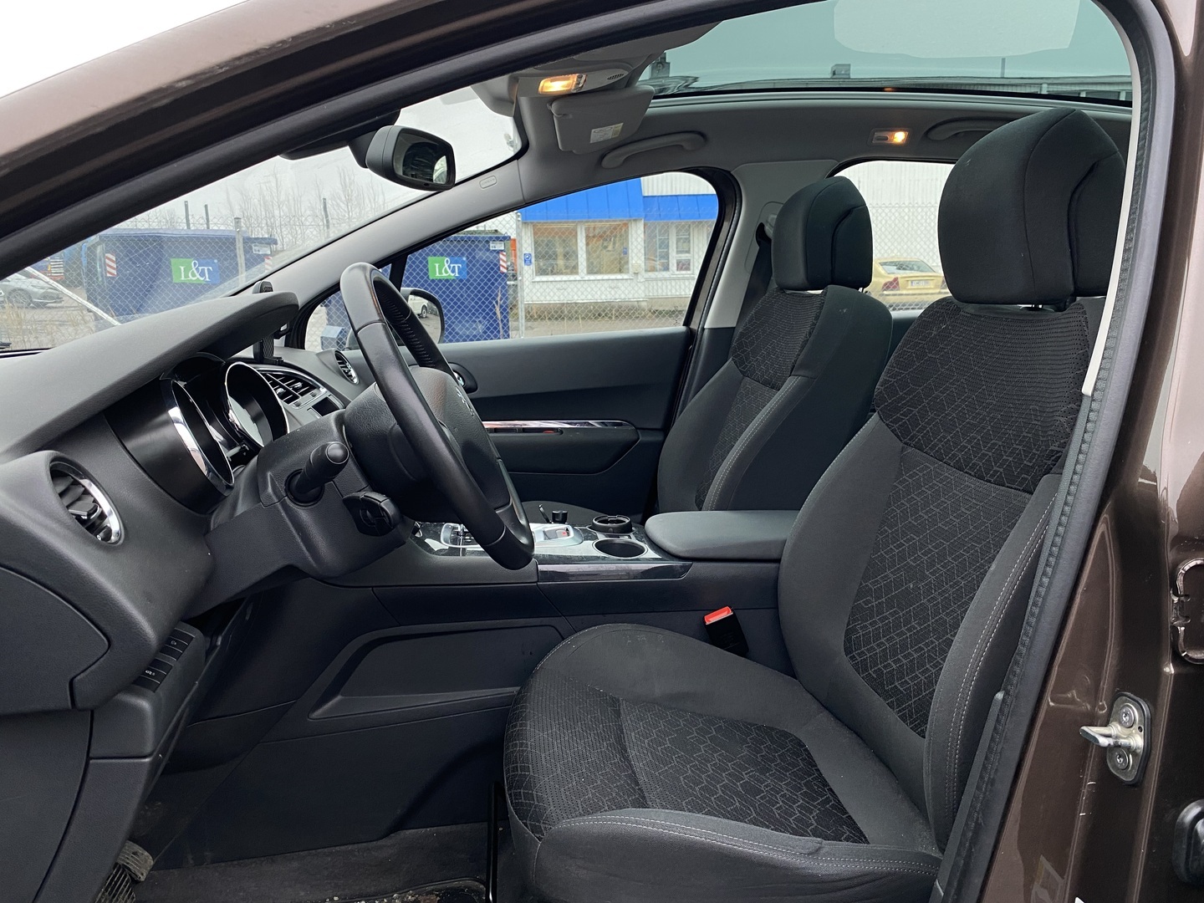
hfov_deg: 67.3
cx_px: 602
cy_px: 452
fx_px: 904
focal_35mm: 26
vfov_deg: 53.1
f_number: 1.8
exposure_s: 1/63
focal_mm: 4.25
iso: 125
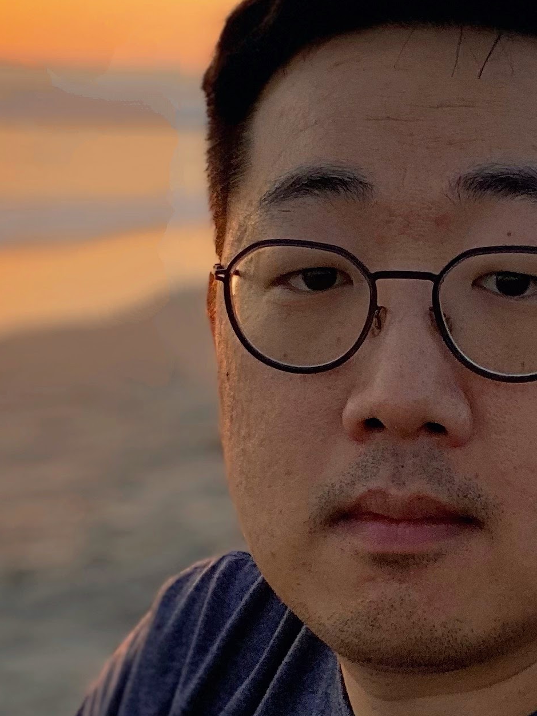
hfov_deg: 19.8
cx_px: 385
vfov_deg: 26.3
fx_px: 1531
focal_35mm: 74
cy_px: 423
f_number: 2.2
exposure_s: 1/400
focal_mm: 2.71
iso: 25
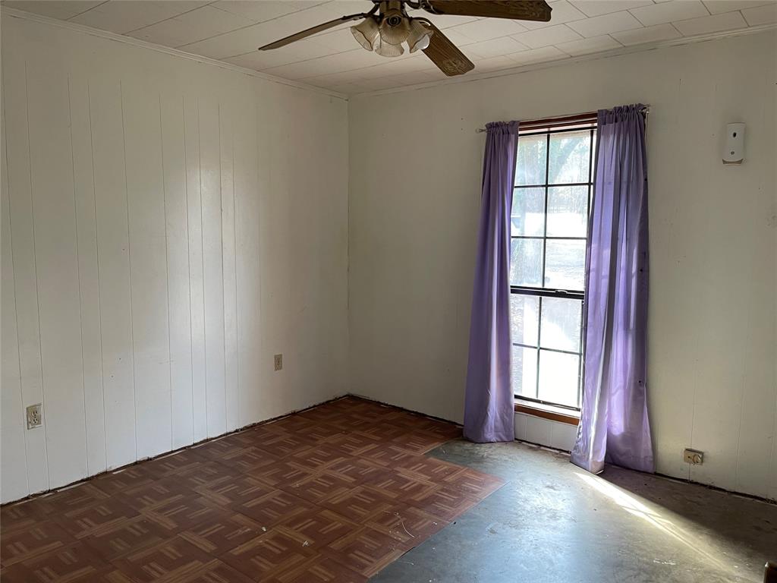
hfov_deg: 69.4
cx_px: 388
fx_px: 561
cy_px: 292
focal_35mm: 25
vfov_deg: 54.9
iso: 125
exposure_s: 1/76
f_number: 1.6
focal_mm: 5.1
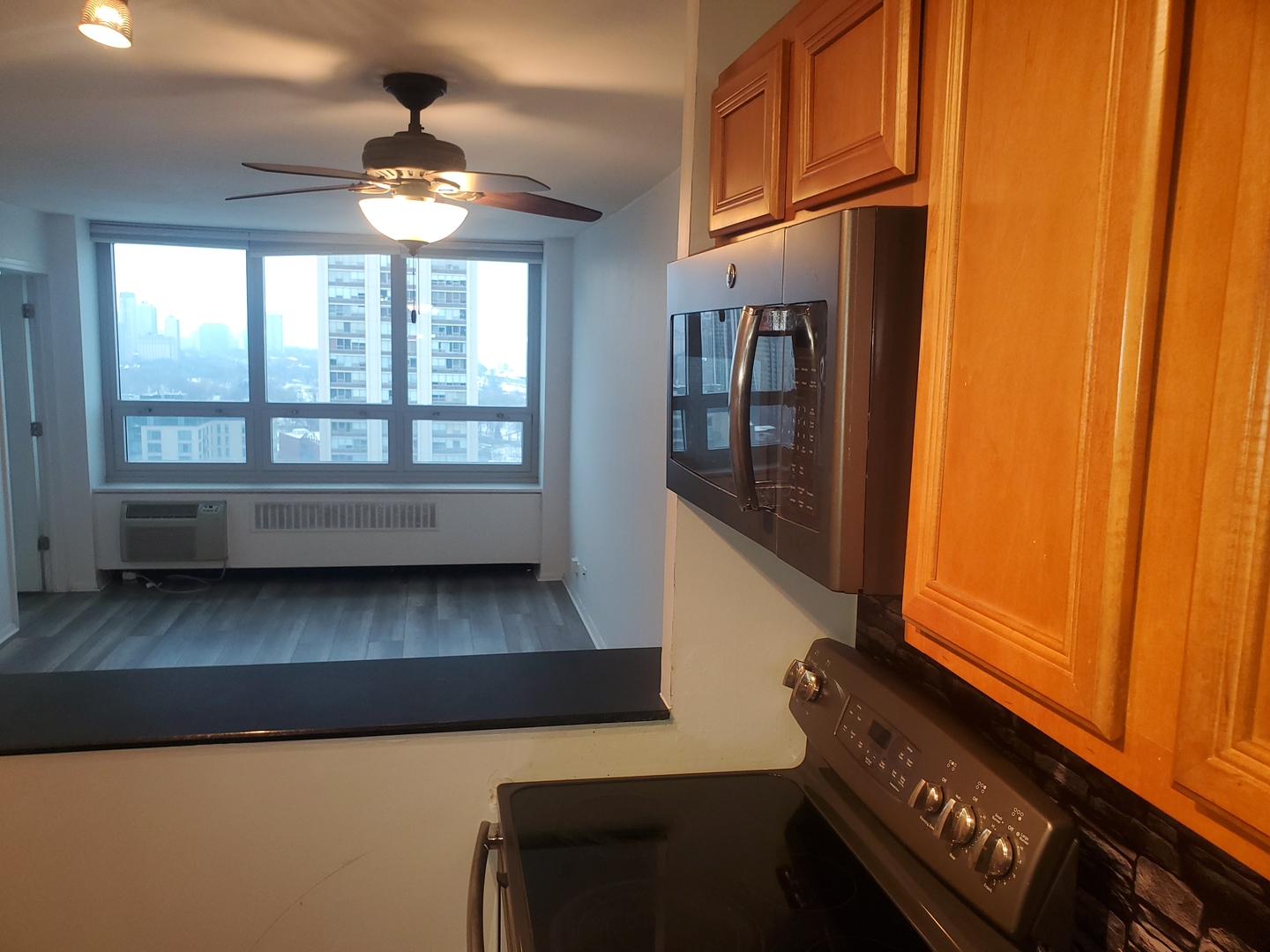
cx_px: 635
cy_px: 476
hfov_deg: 67.3
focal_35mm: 26
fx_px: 954
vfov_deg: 53.1
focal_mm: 4.3
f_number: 2.4
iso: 100
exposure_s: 1/30
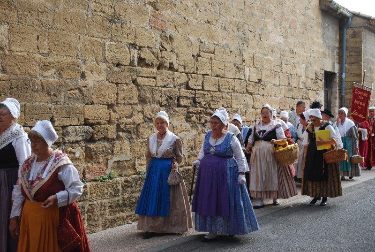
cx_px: 188
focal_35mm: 52
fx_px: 548
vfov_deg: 25.9
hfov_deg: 37.8
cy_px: 126
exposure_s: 1/125
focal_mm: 35
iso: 160
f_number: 5.6
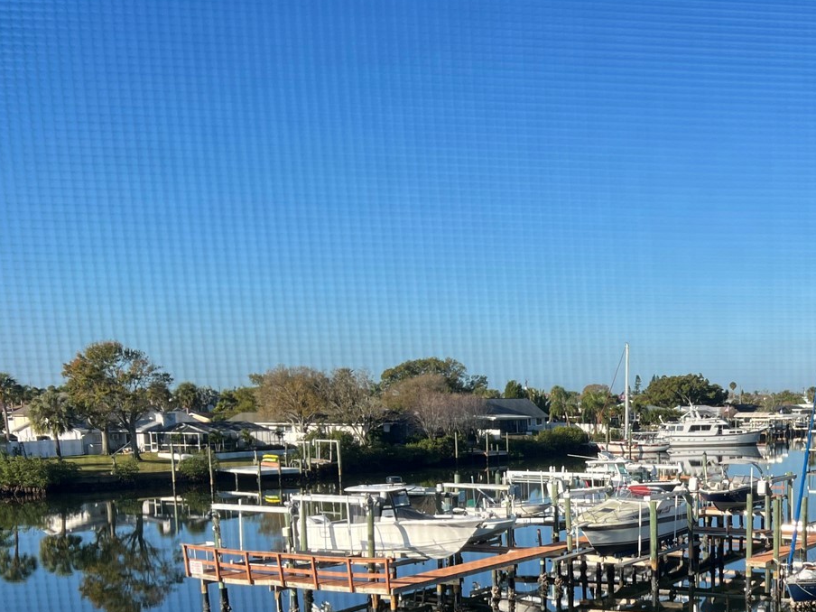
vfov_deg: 30.4
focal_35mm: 46
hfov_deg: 39.1
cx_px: 689
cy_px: 529
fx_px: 1084
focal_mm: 5.7
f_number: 1.5
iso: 50
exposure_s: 1/2353
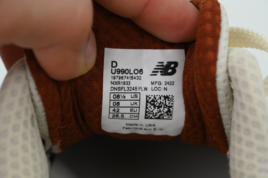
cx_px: 134
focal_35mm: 120
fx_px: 893
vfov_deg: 11.4
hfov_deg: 17.1
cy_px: 89
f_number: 13
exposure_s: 1/100
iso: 400
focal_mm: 120
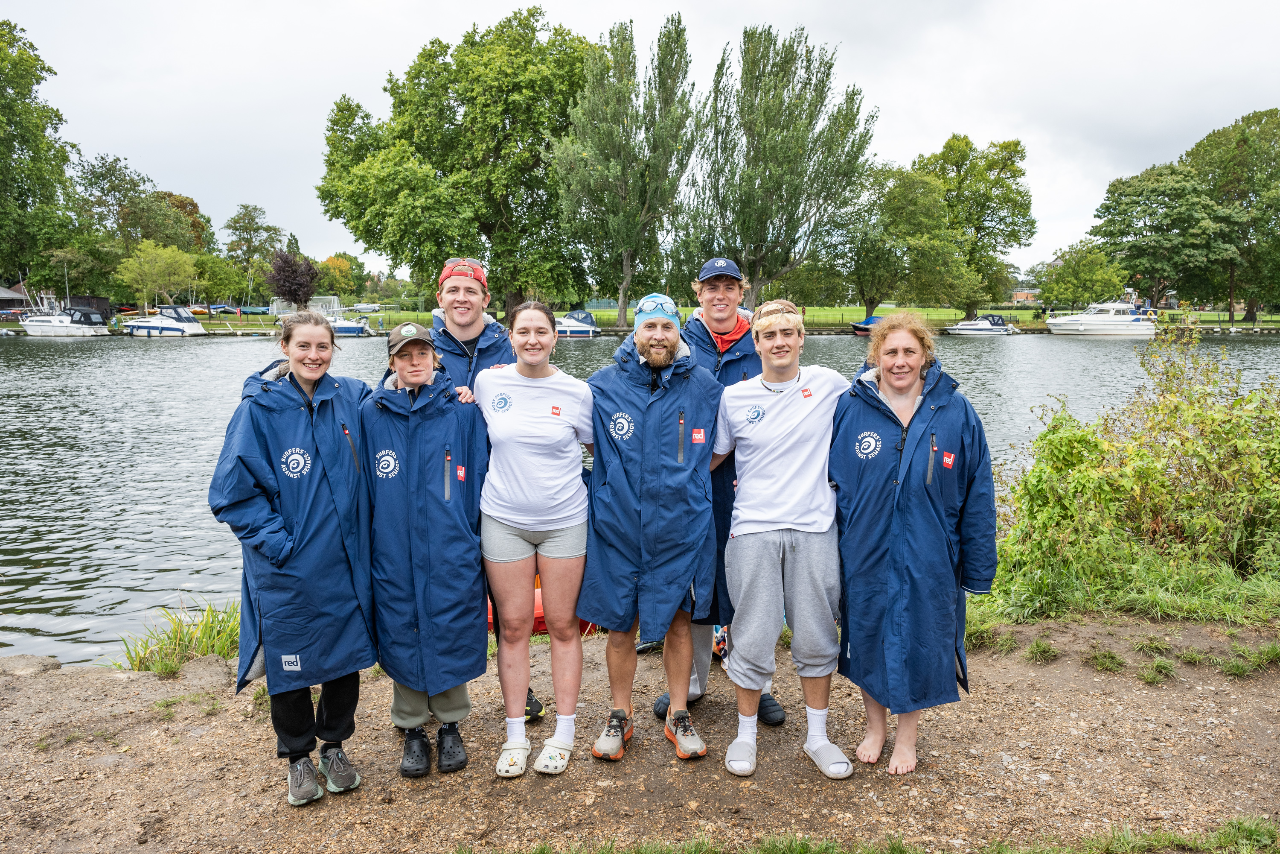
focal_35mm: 24
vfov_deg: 53.1
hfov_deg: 73.7
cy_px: 427
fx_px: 853
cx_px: 640
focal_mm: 24
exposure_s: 1/400
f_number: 8
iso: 500
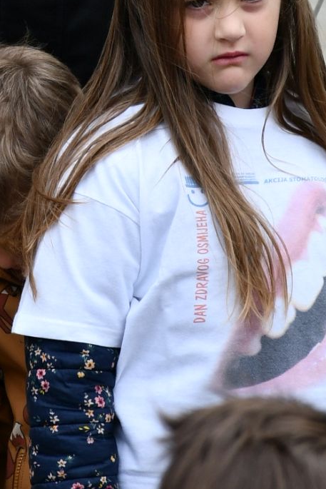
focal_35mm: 782
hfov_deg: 1.8
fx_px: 10616
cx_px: -11
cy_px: -19
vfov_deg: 2.6
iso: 280
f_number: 5.6
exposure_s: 1/500
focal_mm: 140
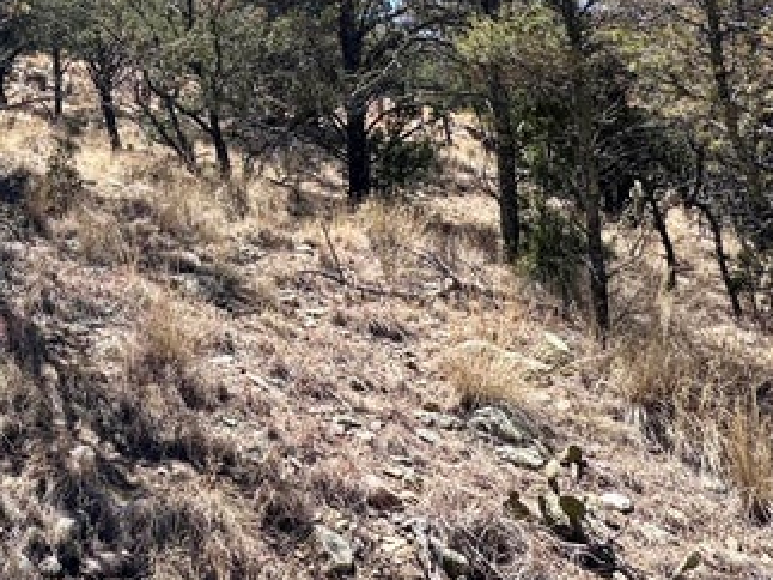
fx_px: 826
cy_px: -7
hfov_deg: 44.8
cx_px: 54
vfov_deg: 34.9
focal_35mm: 37
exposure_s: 1/1006
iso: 40
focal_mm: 2.22
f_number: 2.2
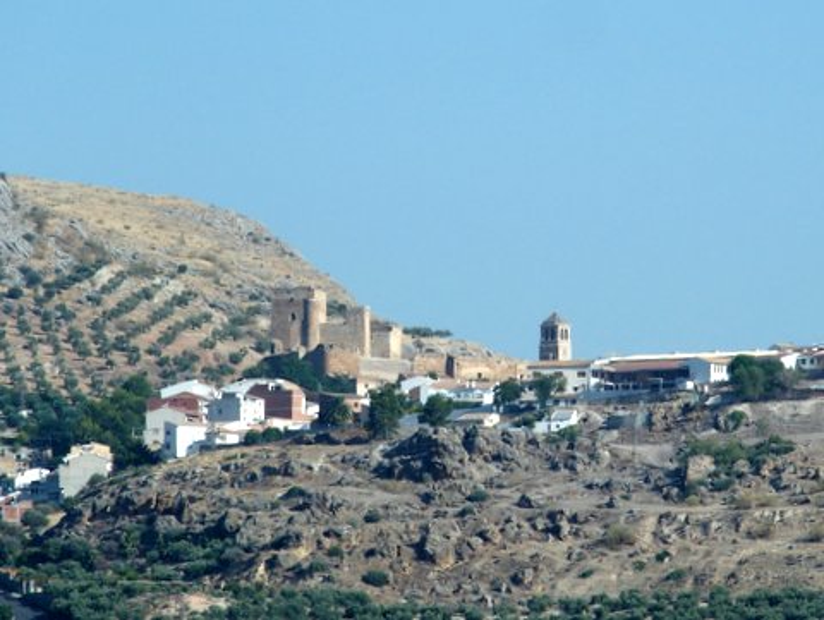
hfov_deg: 6.6
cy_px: 310
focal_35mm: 300
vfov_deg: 5.0
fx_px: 7148
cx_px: 412
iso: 100
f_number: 4.5
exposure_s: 1/800
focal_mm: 64.3
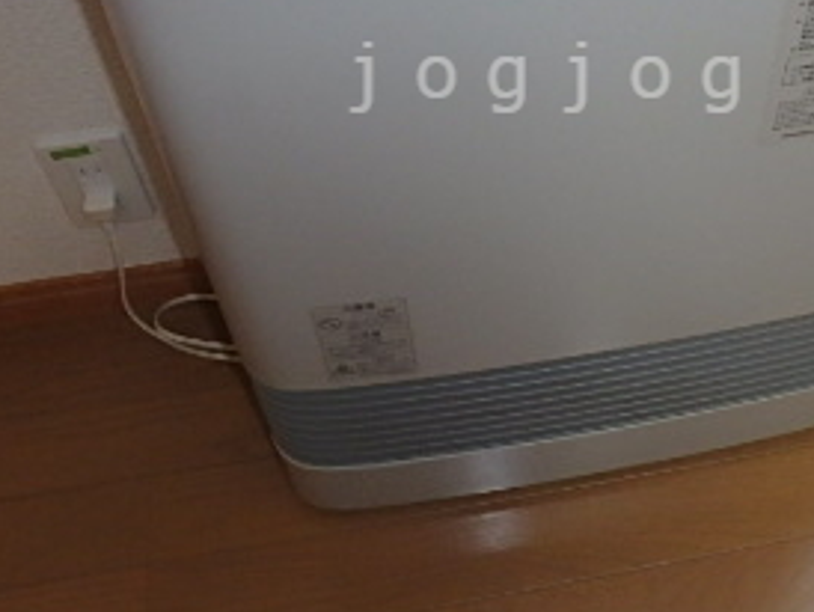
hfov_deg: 38.4
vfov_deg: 28.7
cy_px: 77
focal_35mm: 49
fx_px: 1153
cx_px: 553
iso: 400
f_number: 3.5
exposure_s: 1/30
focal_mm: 3.7
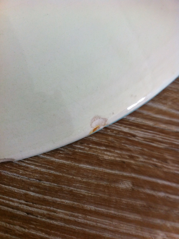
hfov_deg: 40.6
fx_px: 242
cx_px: 90
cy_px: 120
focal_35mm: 35
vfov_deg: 52.7
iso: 100
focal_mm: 3.85
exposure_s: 1/15
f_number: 2.8
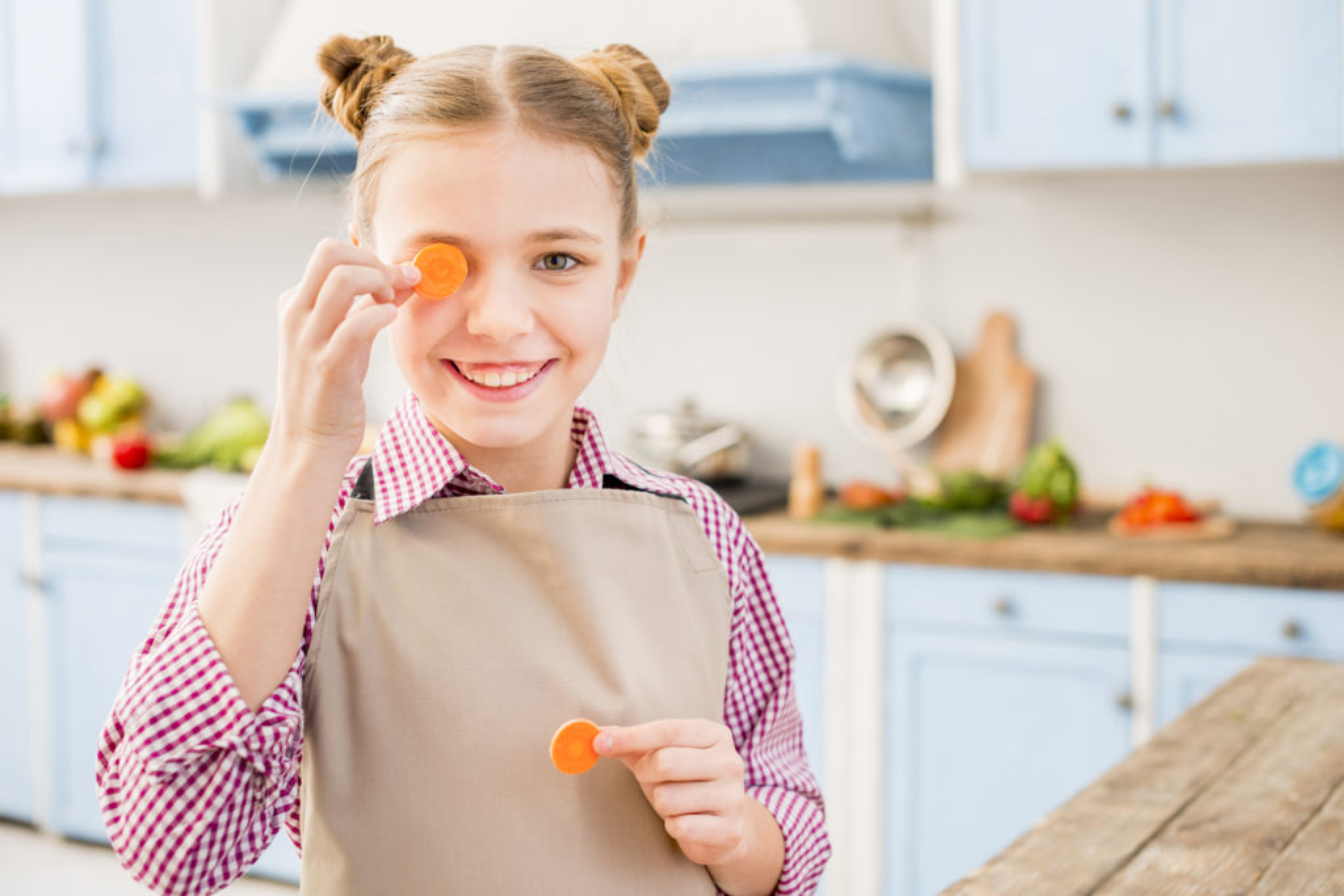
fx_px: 1867
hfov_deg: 39.6
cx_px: 672
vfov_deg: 27.0
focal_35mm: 50
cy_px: 448
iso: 320
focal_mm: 50
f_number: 3.5
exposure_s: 1/160
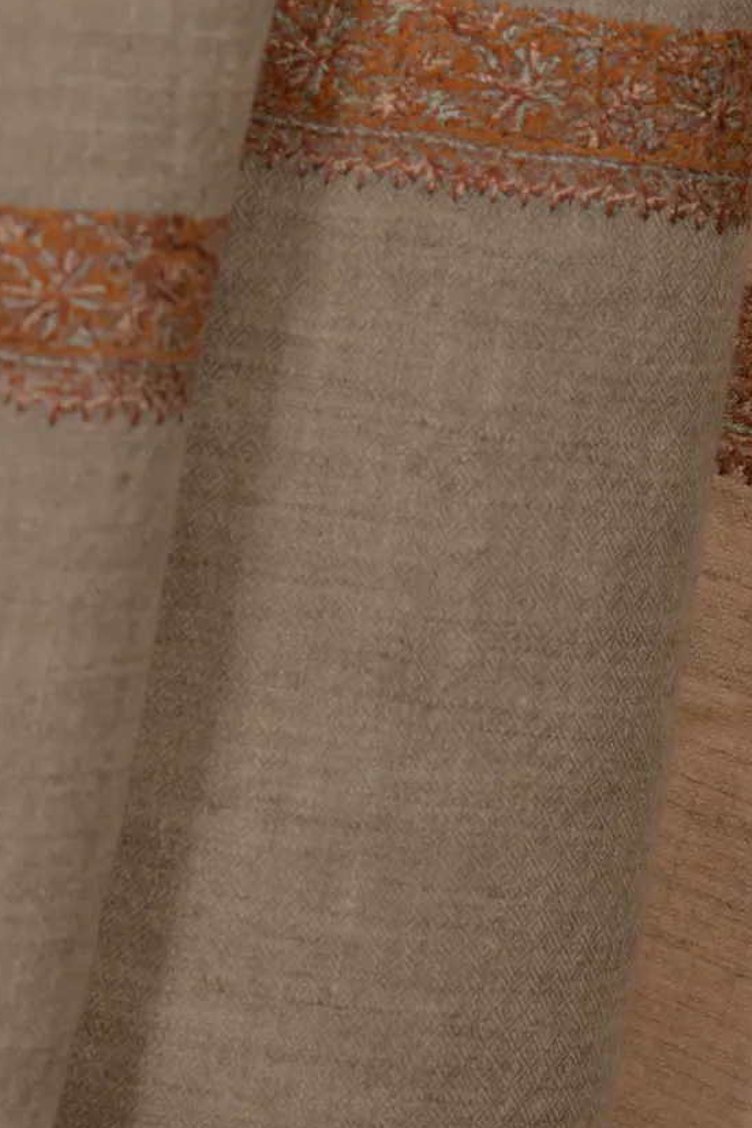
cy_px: 382
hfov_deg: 6.4
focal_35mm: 216
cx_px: 408
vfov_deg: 9.5
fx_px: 6765
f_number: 4
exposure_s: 1/320
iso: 125
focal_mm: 70
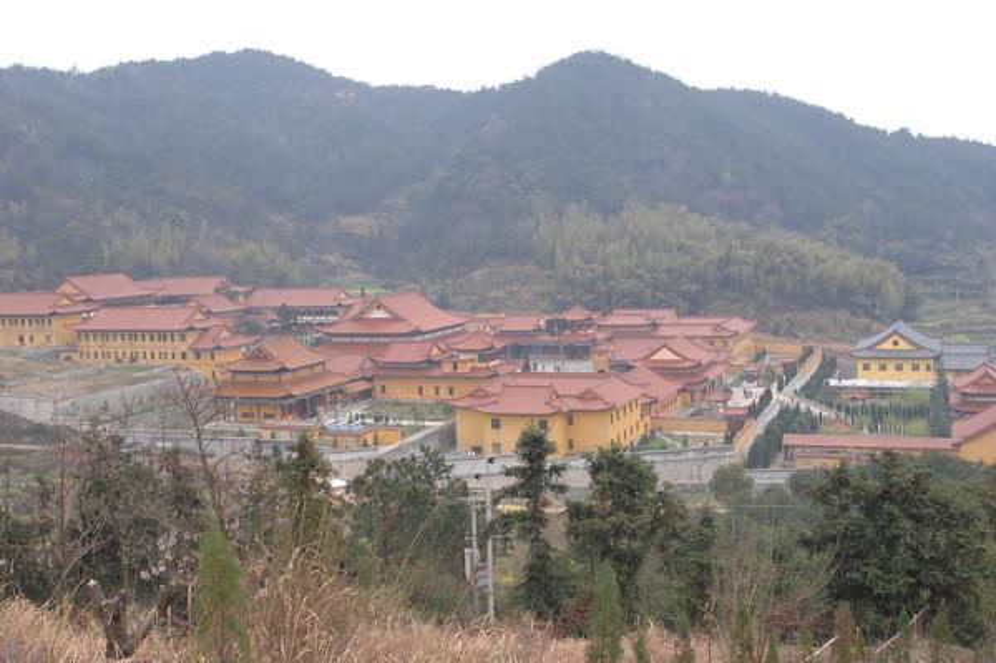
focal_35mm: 42
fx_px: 1161
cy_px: 332
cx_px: 498
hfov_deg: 46.4
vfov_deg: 31.8
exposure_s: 1/250
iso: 500
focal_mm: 28
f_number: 6.3
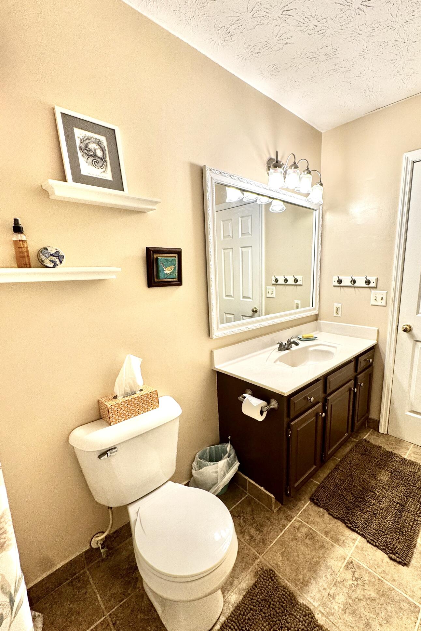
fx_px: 263
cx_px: 229
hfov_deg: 77.2
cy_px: 314
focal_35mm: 15
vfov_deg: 100.4
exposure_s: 1/120
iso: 125
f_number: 2.2
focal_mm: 2.22
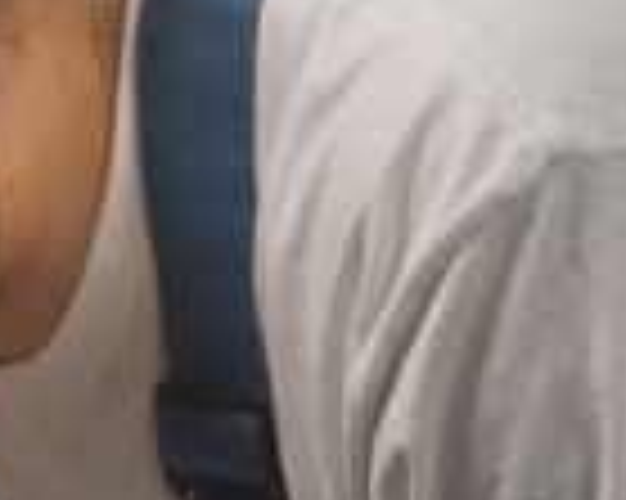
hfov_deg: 6.0
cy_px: 624
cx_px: -419
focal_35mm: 319
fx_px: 5906
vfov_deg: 4.8
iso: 1250
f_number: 2.8
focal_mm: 46
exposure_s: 1/160
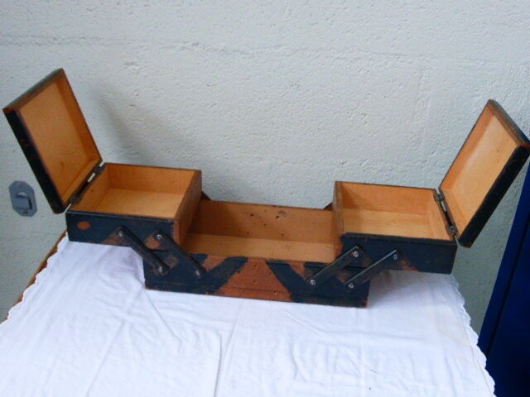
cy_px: 198
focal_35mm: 39
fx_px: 597
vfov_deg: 36.8
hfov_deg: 47.9
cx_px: 265
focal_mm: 6.9
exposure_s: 1/15
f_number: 3.9
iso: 400
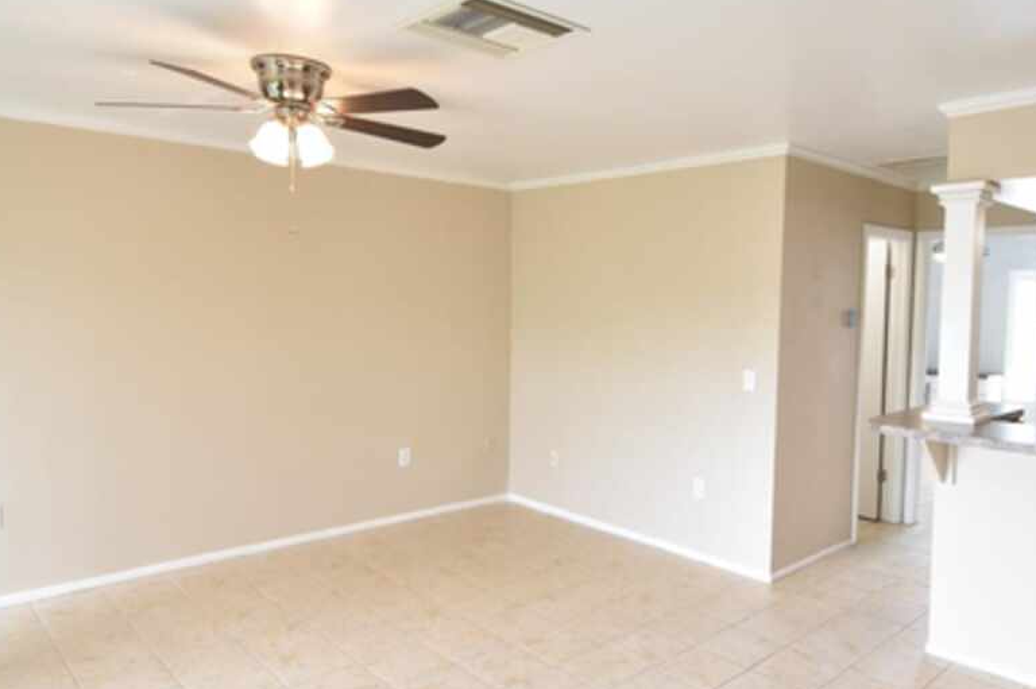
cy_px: 342
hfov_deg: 70.9
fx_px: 719
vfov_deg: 51.2
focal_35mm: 25
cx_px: 612
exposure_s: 1/60
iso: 800
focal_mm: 10
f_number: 3.5
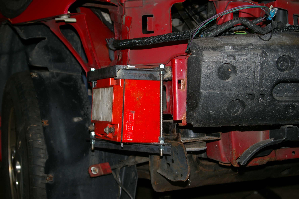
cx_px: 150
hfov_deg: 35.1
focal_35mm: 57
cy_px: 100
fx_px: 473
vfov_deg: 23.7
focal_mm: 38
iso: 200
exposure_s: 1/60
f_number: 4.5
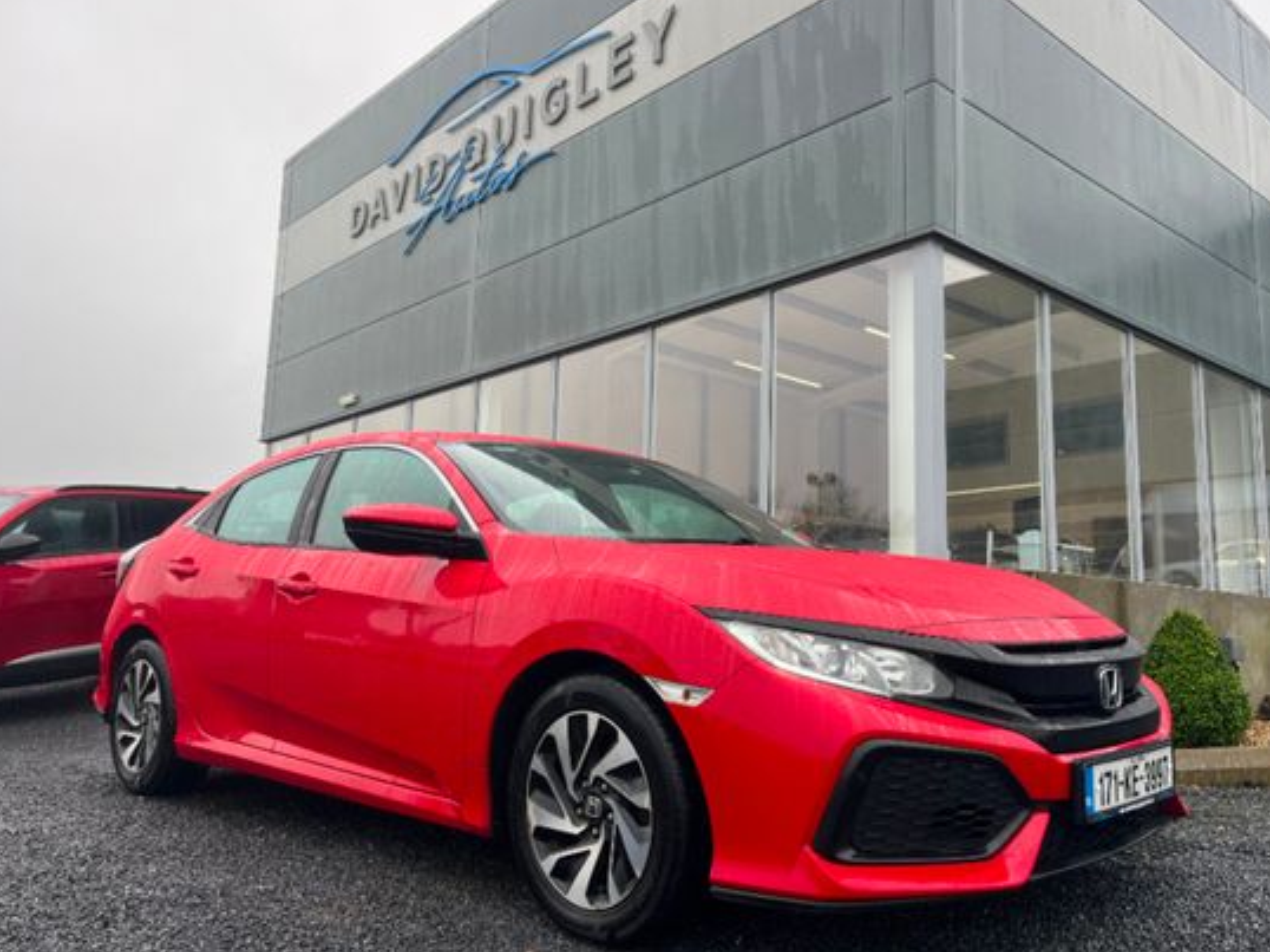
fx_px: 1063
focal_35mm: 29
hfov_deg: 61.6
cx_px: 692
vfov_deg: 48.2
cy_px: 468
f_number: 1.6
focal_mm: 5.1
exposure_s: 1/232
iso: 40
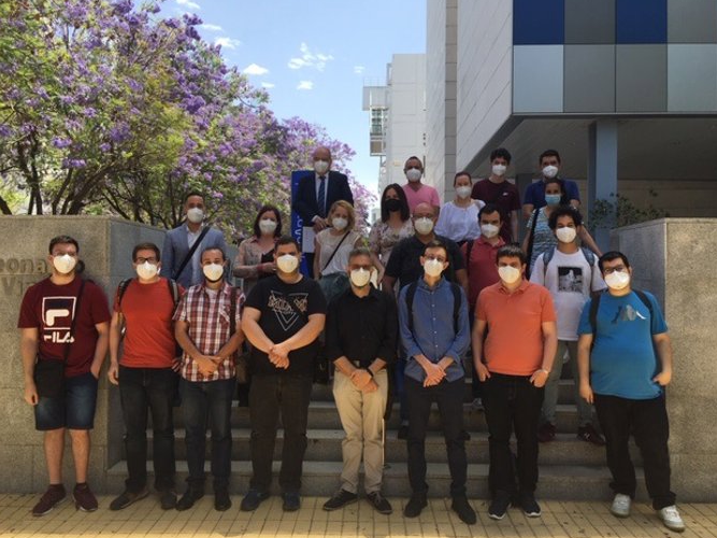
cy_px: 272
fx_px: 621
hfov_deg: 60.0
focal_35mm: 30
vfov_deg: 46.8
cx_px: 353
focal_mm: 4.15
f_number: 2.2
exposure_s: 1/746
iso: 25
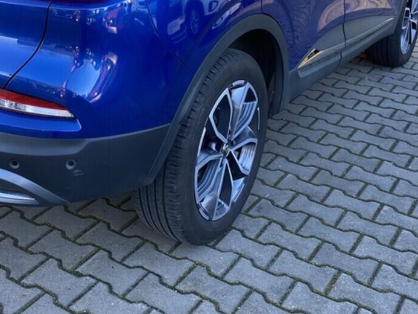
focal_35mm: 54
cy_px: 28
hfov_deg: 34.6
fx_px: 652
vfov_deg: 26.1
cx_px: 93
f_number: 1.8
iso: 64
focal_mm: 4.25
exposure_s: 1/122
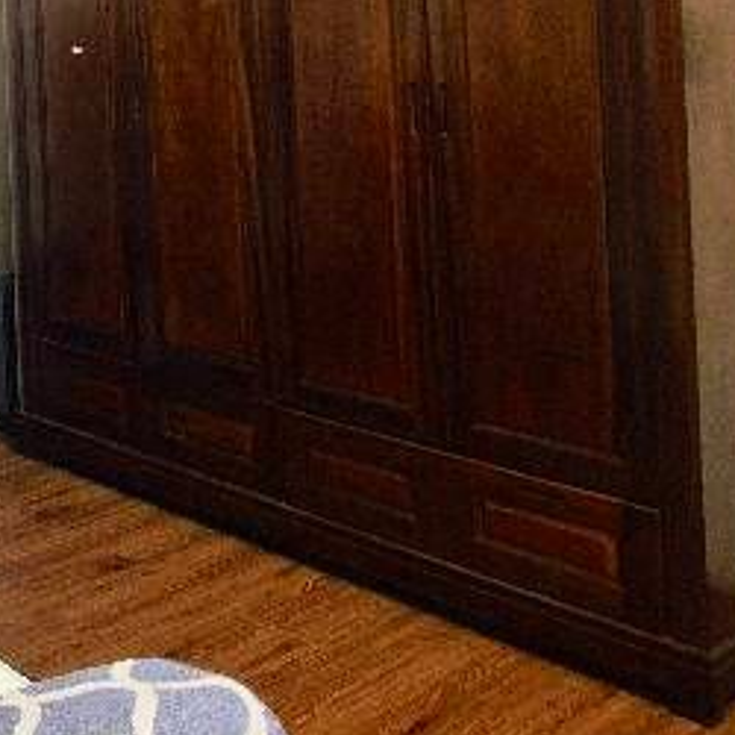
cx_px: -259
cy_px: 35
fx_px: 1129
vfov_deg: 33.6
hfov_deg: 28.4
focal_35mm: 47
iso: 500
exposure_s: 1/50
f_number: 2.2
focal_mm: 2.2
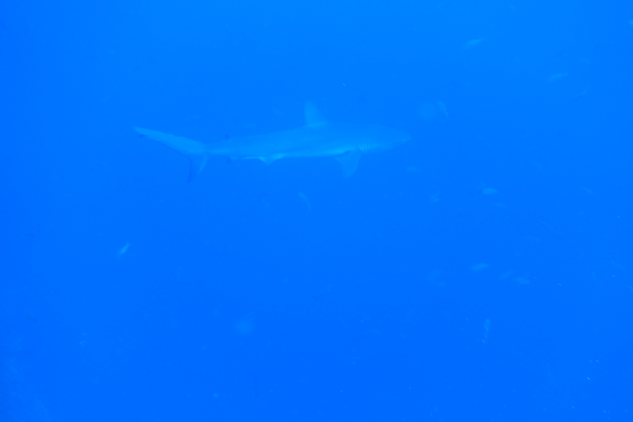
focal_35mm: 42
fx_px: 738
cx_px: 316
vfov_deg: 31.9
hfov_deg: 46.4
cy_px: 211
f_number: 3.5
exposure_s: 1/80
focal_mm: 15.52
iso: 125
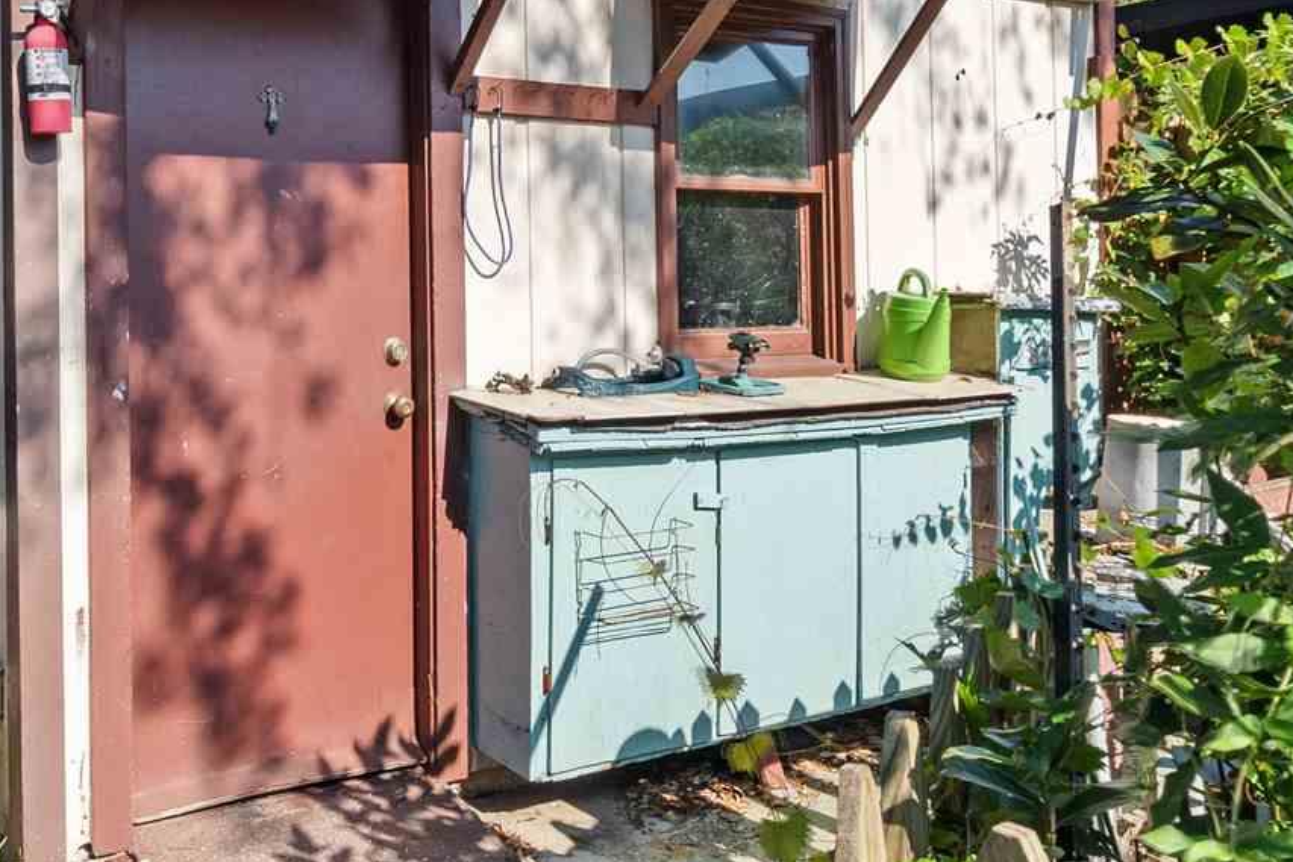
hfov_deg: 52.3
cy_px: 278
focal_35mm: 36
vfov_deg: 36.5
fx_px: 1293
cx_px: 456
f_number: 9
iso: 200
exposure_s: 1/160
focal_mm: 10
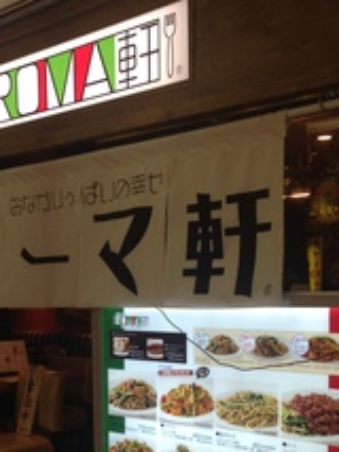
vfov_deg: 30.4
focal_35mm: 62
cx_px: 102
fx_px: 809
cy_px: 361
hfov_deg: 23.5
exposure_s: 1/60
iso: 50
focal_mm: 4.12
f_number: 2.4
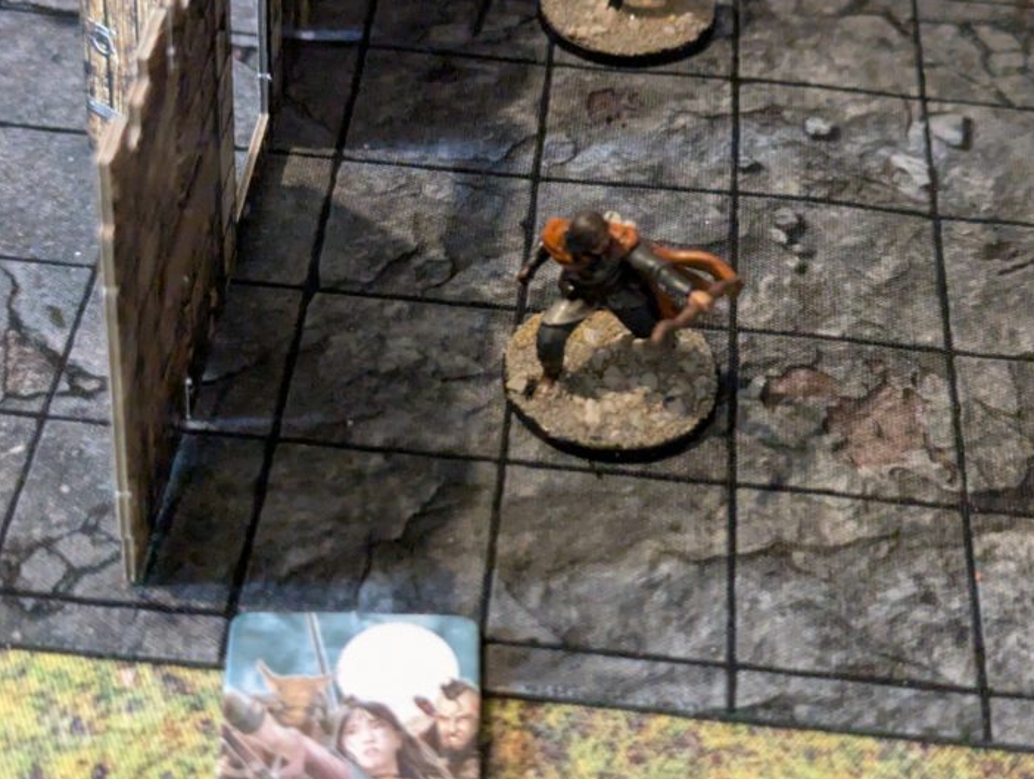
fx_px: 2095
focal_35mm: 70
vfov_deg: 21.0
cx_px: 557
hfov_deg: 27.7
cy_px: 273
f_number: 1.85
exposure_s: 1/40.7
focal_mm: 6.81
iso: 1586
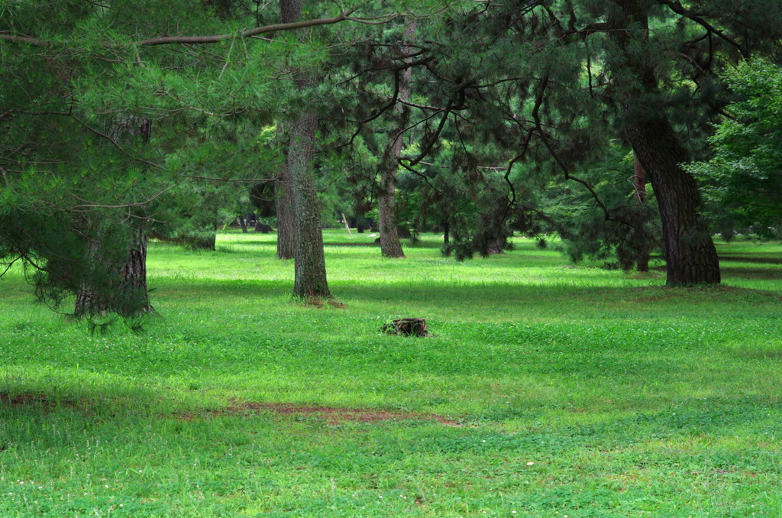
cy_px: 259
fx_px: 2276
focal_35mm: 105
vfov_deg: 13.0
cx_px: 391
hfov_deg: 19.5
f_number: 7.1
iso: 100
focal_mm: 70
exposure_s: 1/125
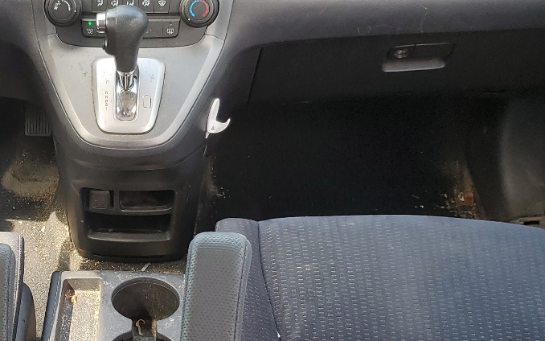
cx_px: 76
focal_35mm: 65
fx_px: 966
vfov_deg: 19.9
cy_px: 241
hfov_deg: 30.4
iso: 50
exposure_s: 1/141
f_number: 1.5
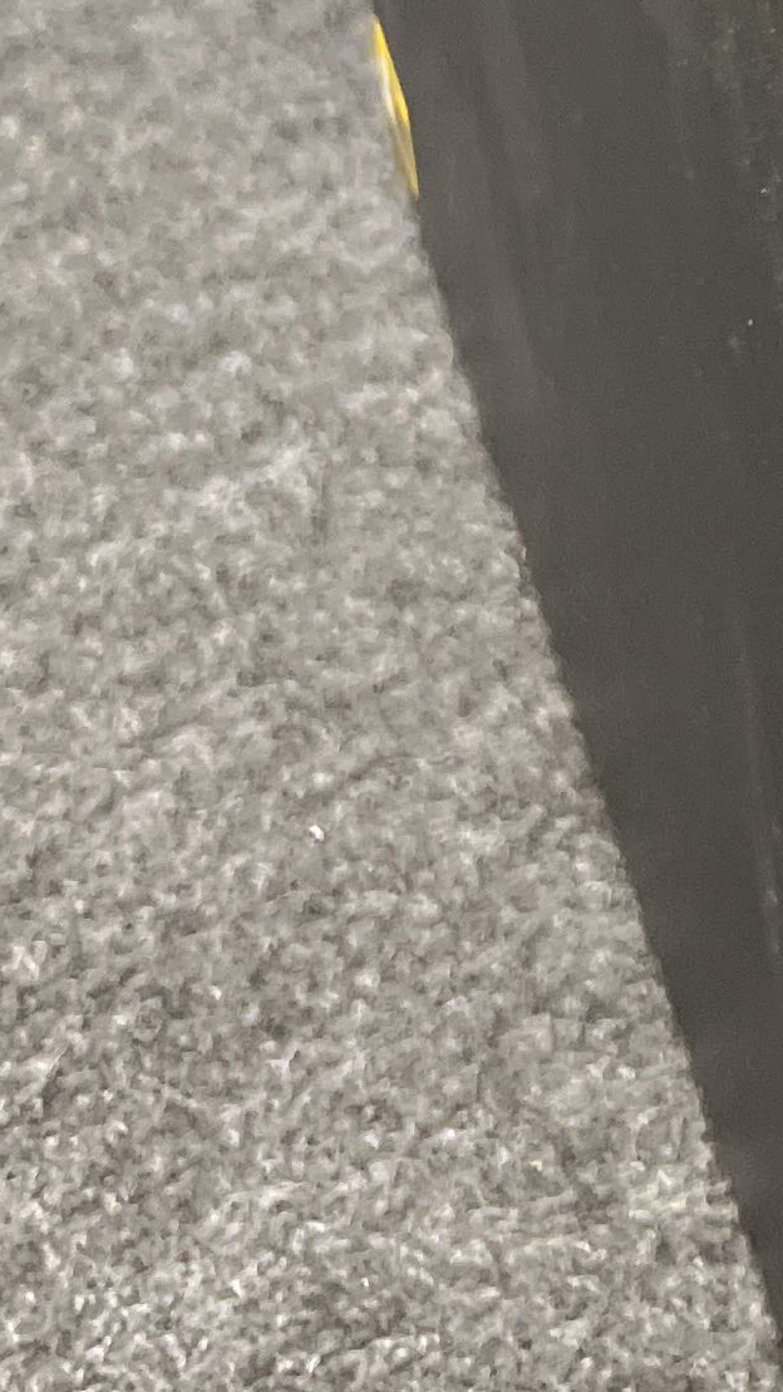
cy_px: -338
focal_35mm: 103
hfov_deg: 10.8
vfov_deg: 19.4
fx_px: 3801
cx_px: 1530
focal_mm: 5.7
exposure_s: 1/60
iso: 400
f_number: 1.5
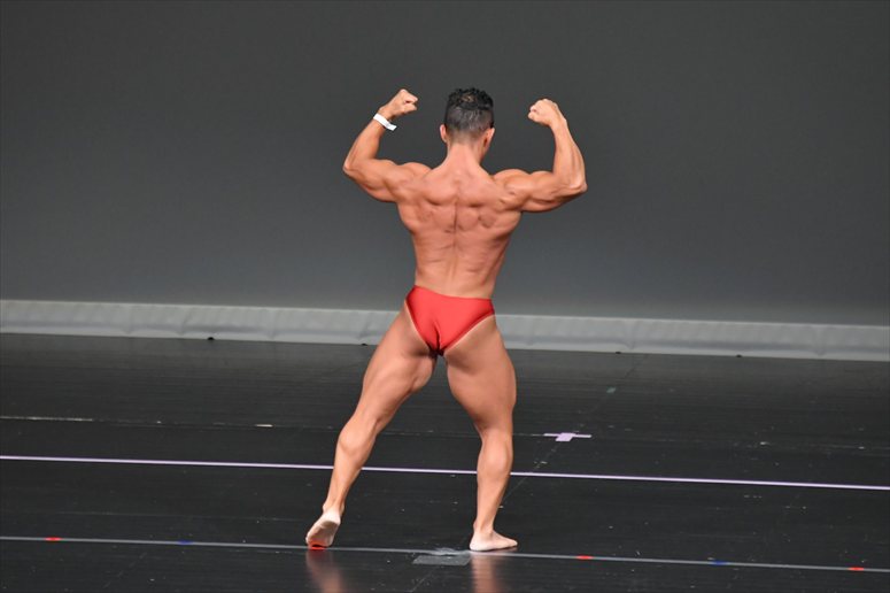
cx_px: 445
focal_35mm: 375
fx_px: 9266
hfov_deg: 5.5
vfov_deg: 3.7
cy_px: 296
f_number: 5.6
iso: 4000
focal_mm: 250
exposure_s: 1/400
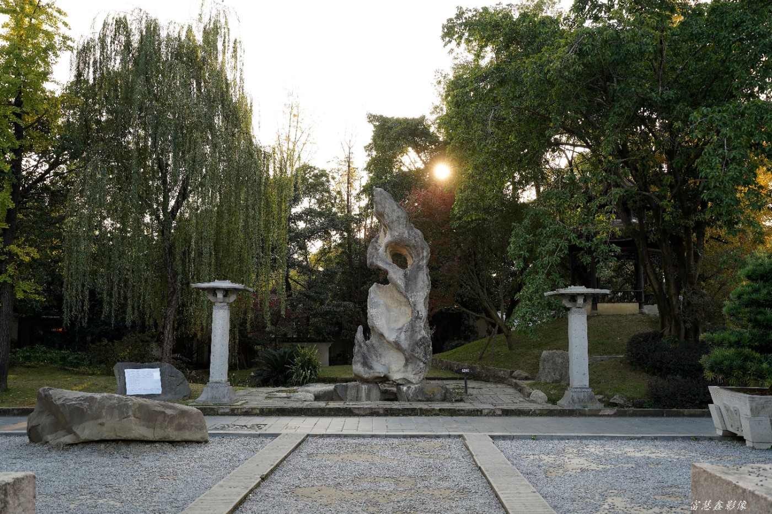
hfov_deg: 51.9
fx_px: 793
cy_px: 257
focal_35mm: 37
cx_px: 386
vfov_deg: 35.9
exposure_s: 1/80
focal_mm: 37
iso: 100
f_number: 4.5
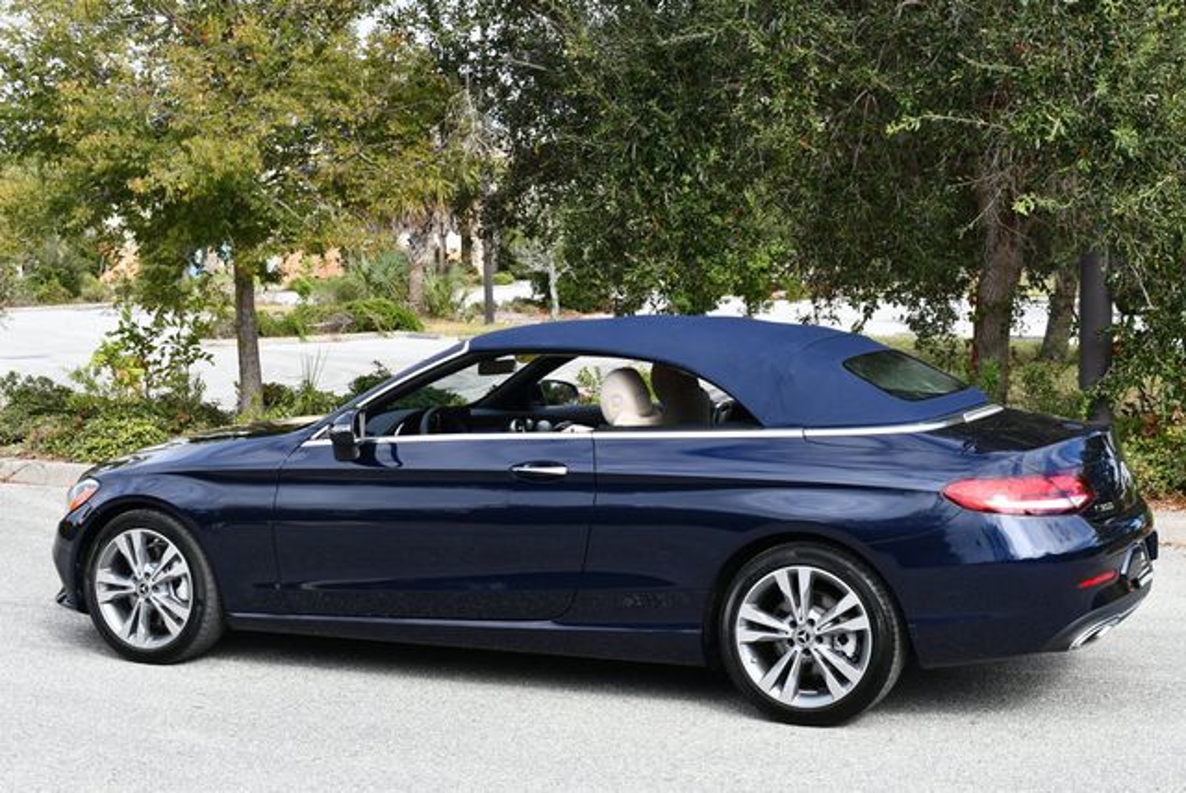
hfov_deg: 34.5
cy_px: 396
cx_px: 593
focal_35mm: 58
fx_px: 1912
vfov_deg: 23.4
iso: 200
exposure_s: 1/250
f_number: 7.1
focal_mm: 29
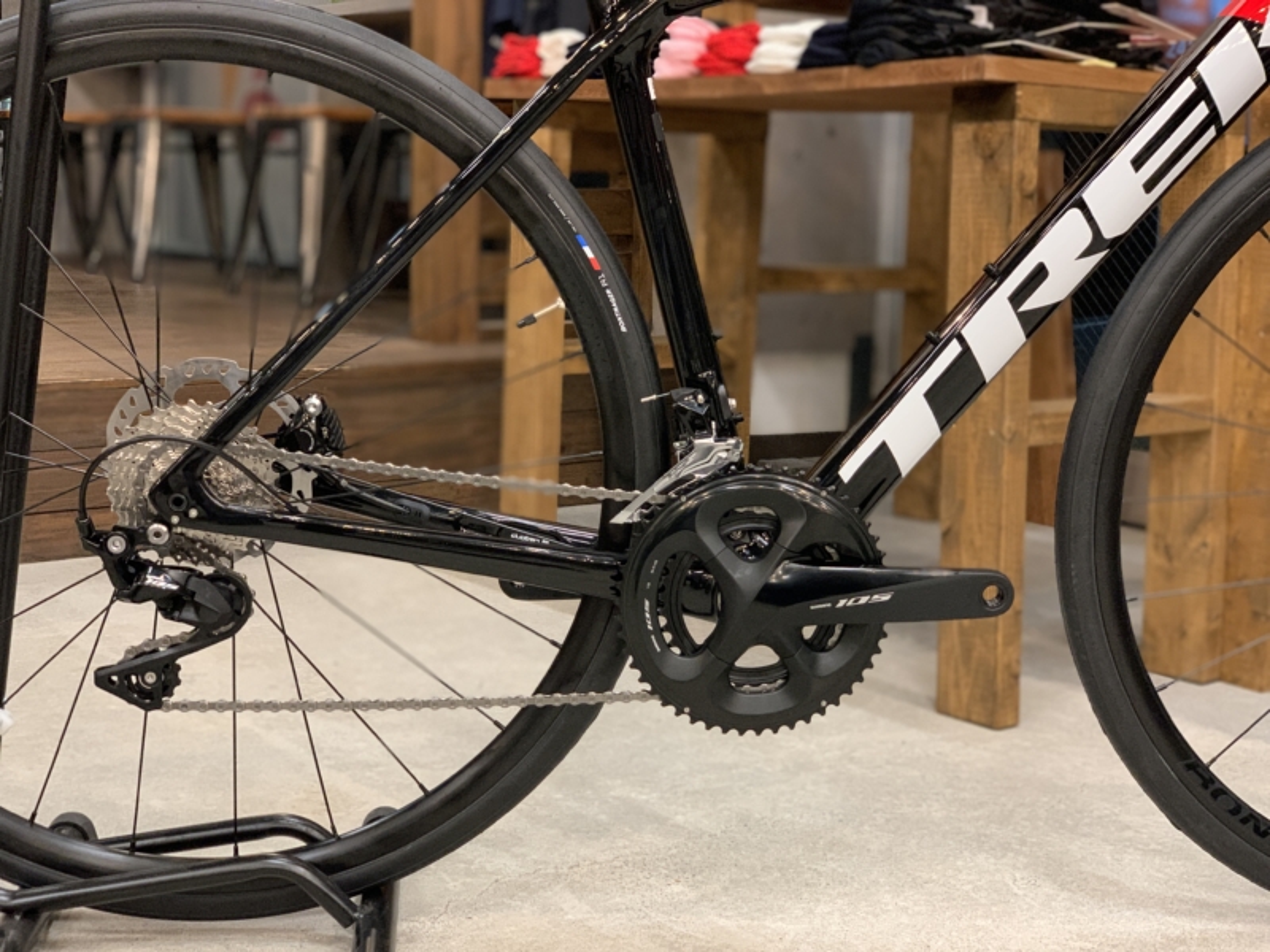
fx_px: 1908
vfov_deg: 28.0
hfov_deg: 36.8
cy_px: 476
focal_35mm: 52
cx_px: 635
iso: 200
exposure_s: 1/50
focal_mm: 6
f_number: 2.4
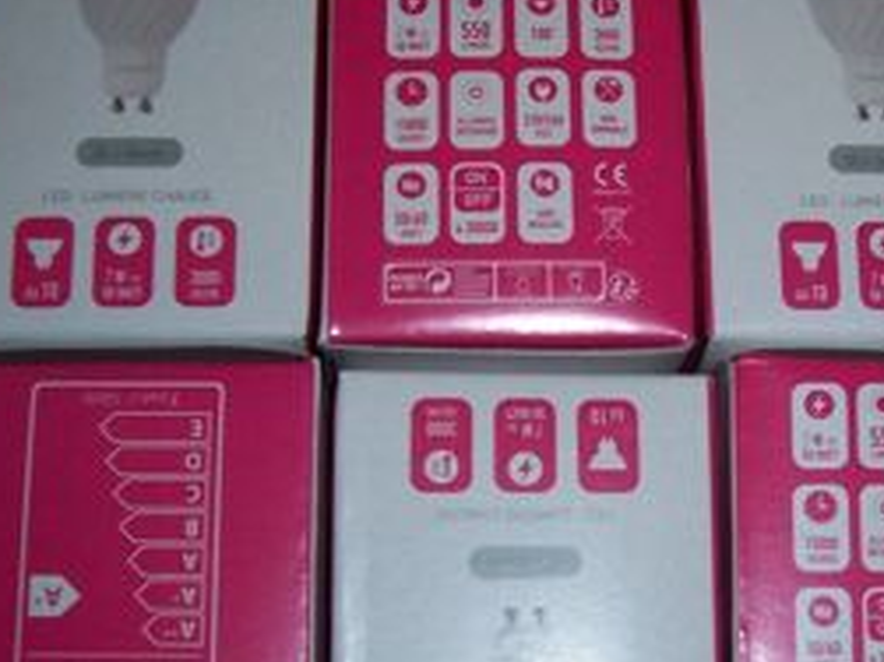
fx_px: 1659
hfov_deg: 29.5
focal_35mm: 65
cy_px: 433
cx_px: 627
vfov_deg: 22.5
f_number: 2.7
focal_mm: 5.6
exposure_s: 1/60
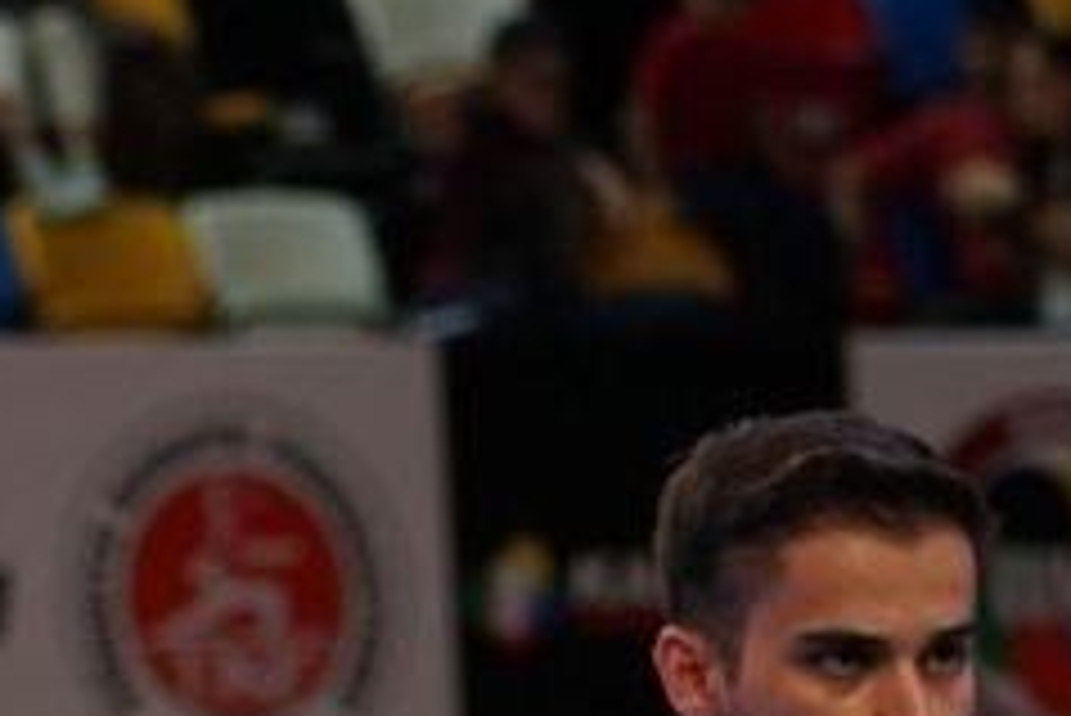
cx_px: -868
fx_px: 20956
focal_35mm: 704
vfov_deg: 1.9
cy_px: 1540
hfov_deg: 2.9
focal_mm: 93
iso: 640
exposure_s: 1/1000
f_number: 2.8
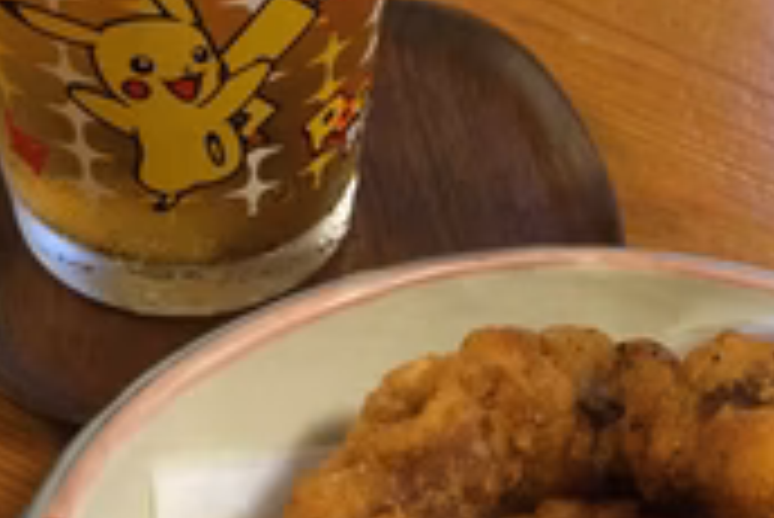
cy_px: 324
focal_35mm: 75
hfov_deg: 26.7
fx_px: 1614
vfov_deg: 18.2
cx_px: 562
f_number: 2.4
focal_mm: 3.3
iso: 200
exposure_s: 1/24
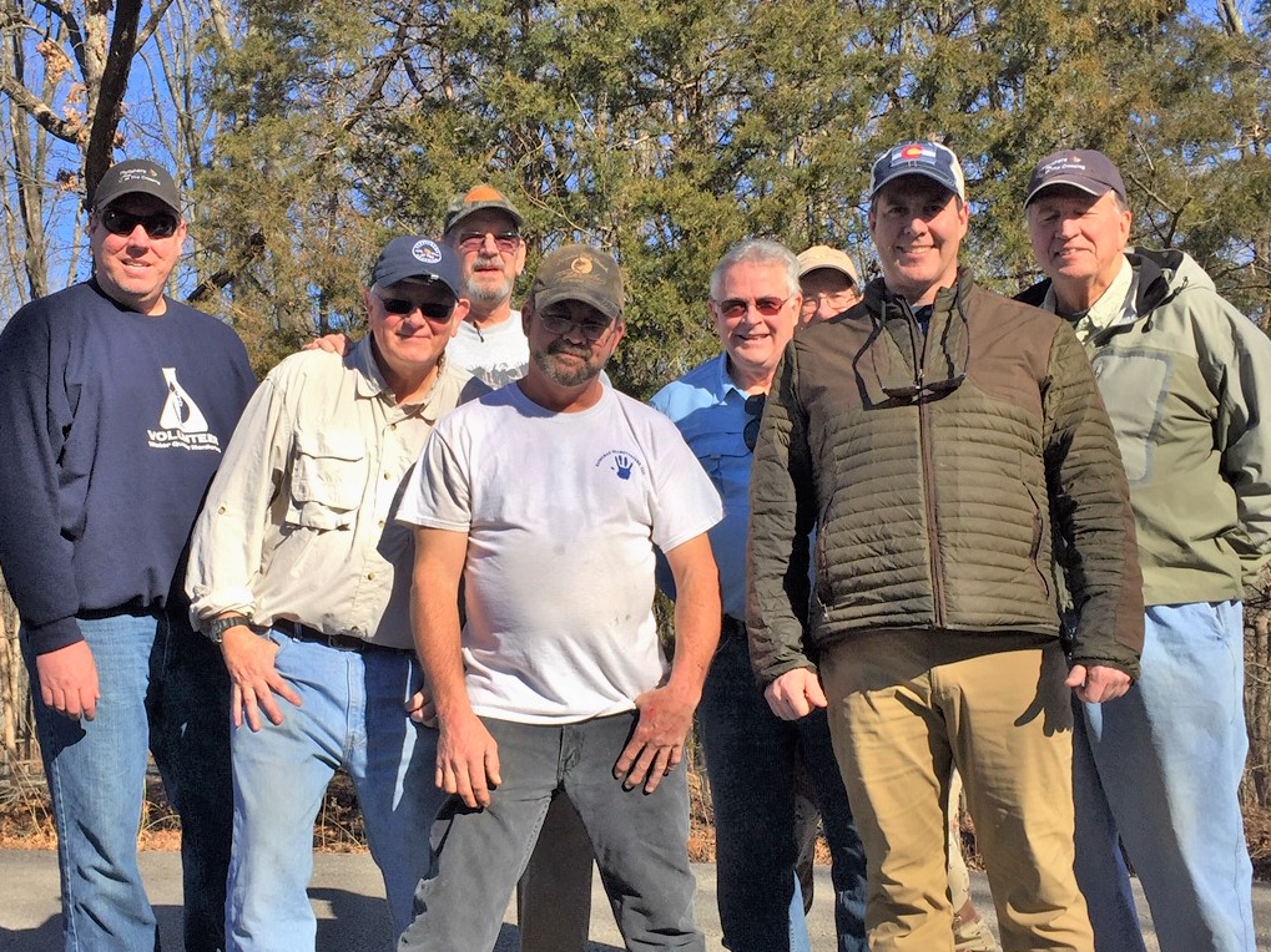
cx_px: 642
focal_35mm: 31
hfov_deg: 58.4
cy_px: 457
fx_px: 1138
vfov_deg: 45.4
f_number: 2.2
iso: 32
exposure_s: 1/1364
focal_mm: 4.15
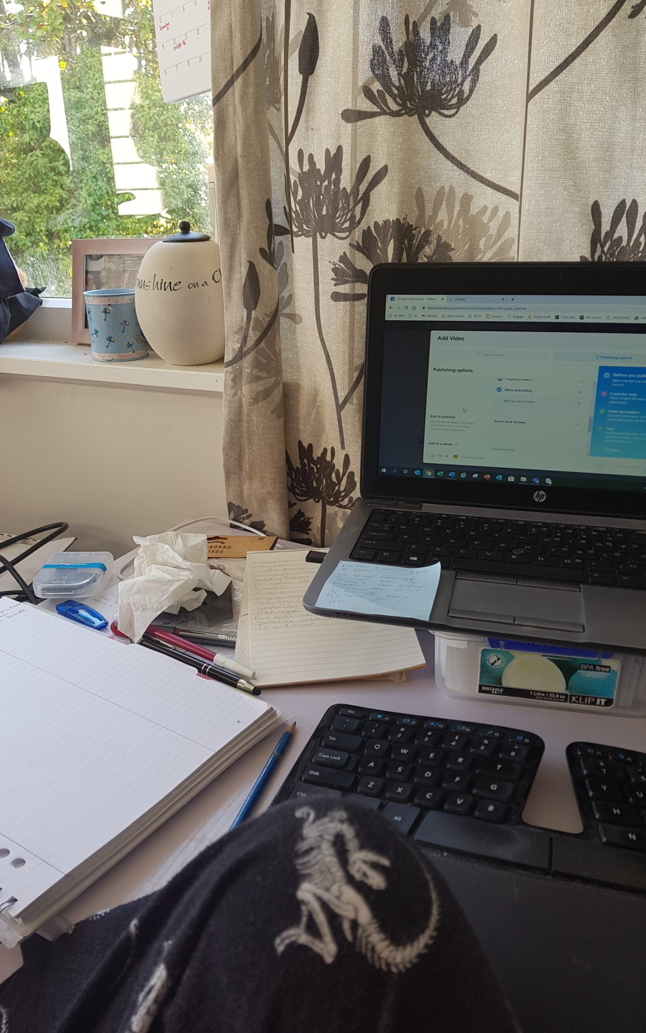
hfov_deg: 44.4
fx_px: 789
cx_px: 274
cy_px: 510
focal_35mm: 28
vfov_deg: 66.5
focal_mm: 4.2
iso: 50
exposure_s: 1/100
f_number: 1.7
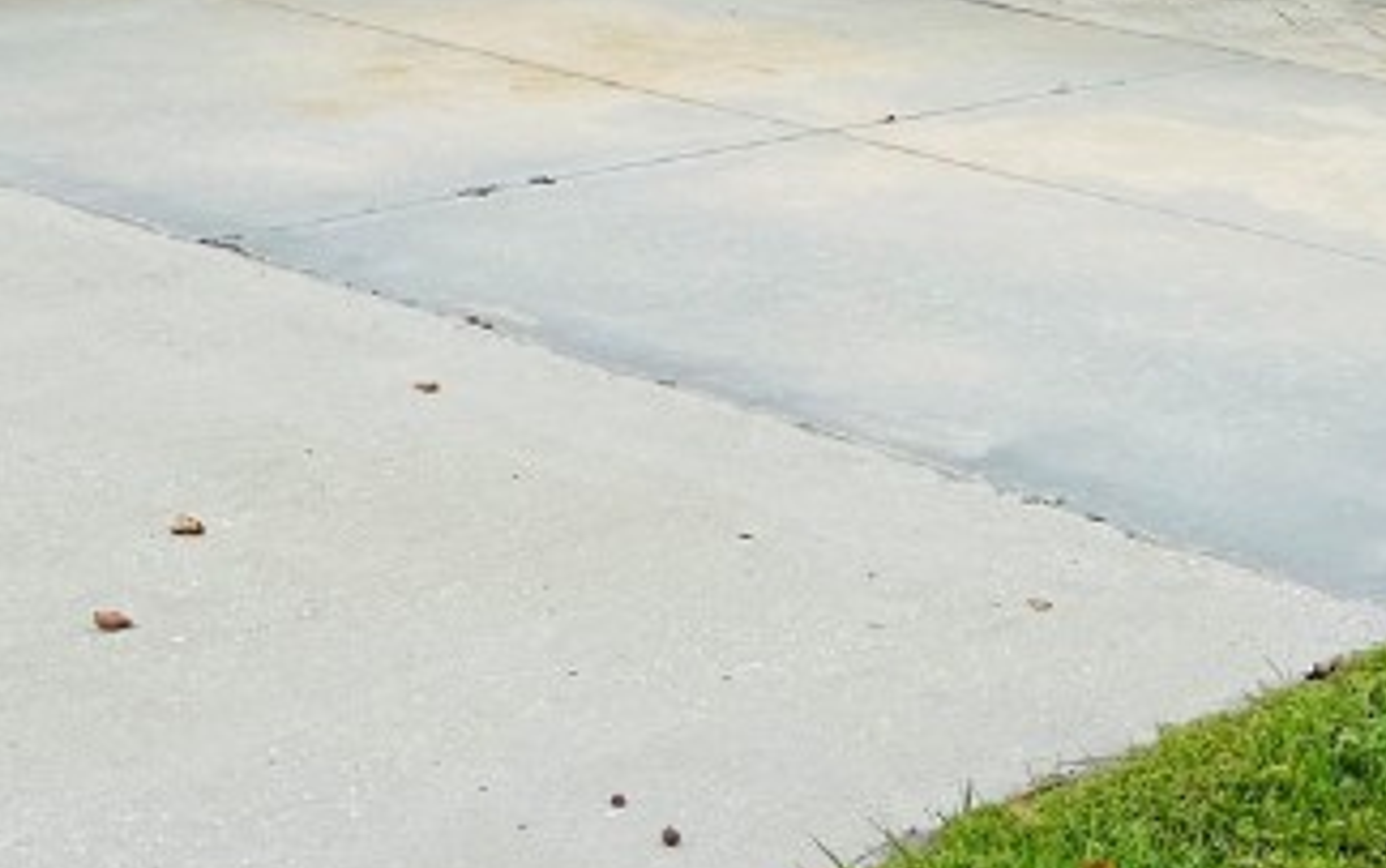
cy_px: -440
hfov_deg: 23.5
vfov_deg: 14.1
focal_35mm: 87
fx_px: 3289
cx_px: 338
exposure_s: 1/5076
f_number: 1.5
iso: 50
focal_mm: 5.7
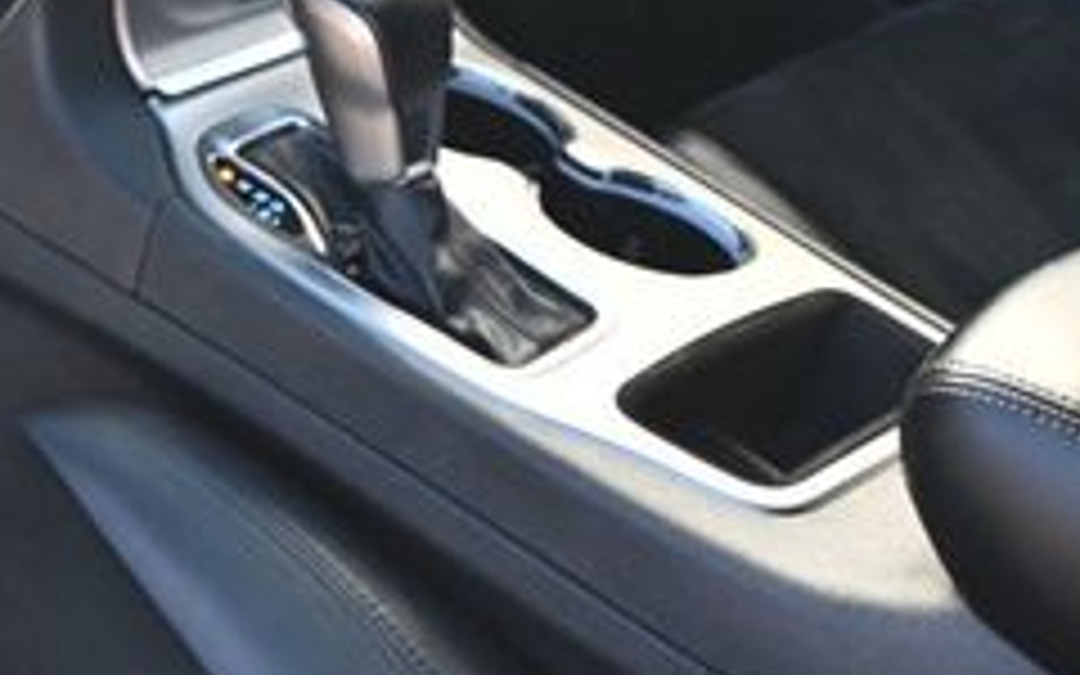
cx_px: -302
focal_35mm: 88
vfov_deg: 14.3
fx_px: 2581
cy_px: -212
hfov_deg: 21.5
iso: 560
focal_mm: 21.5
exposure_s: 1/125
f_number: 4
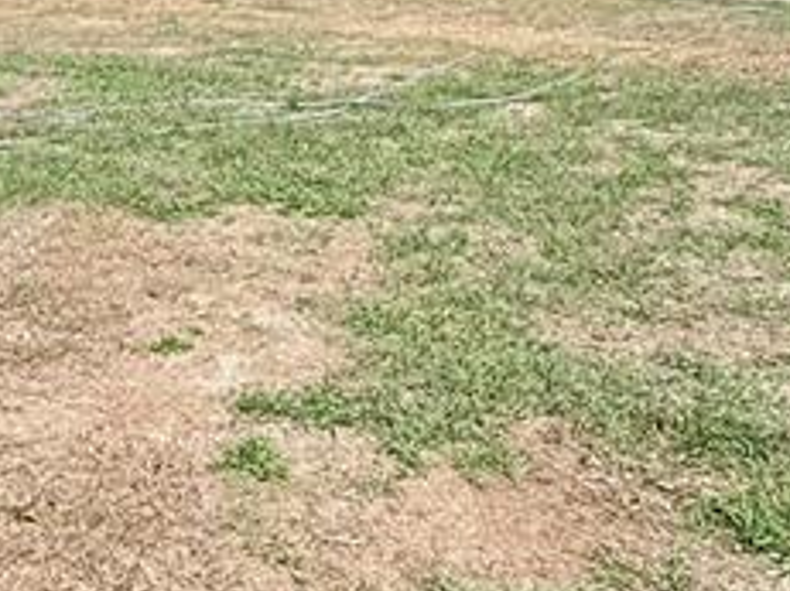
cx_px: 127
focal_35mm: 62
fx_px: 1414
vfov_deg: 21.9
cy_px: -109
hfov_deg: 30.2
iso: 50
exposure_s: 1/2976
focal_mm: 2.22
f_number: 2.2
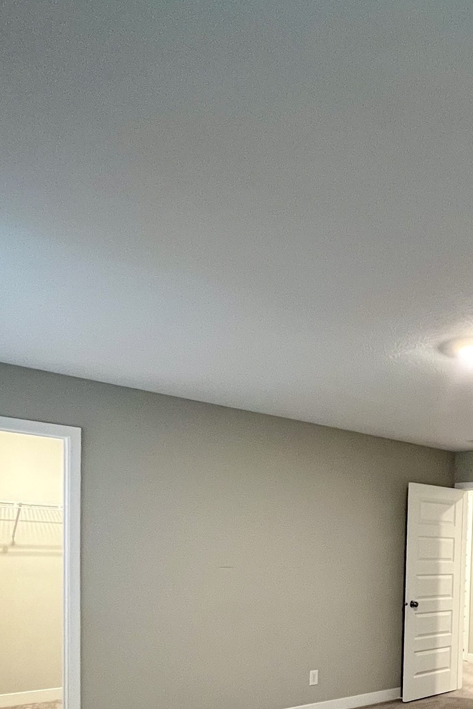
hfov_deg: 40.9
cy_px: 576
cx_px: 440
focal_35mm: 29
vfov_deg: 58.3
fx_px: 571
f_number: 1.8
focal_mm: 1.57
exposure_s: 1/60
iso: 500
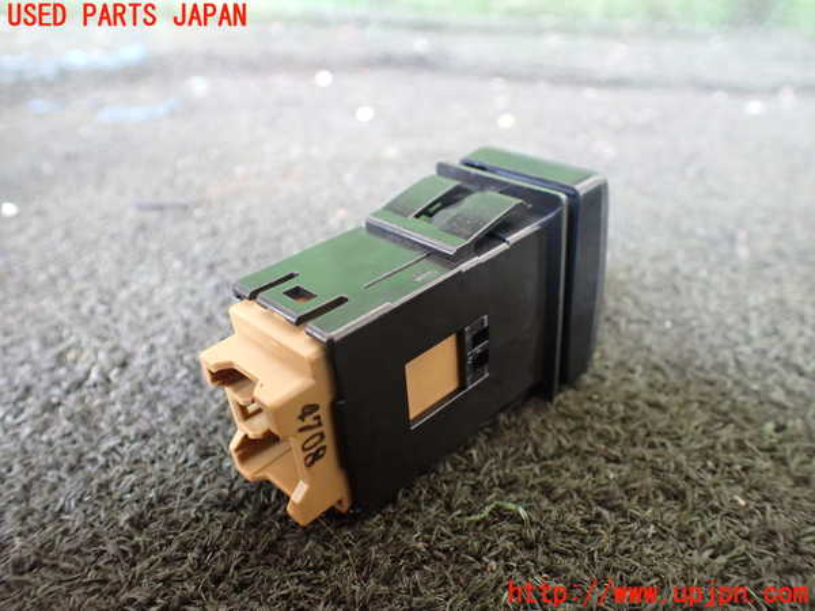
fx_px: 706
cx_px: 408
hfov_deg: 60.0
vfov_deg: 46.8
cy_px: 306
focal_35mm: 30
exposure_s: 1/60
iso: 800
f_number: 2.3
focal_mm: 5.4
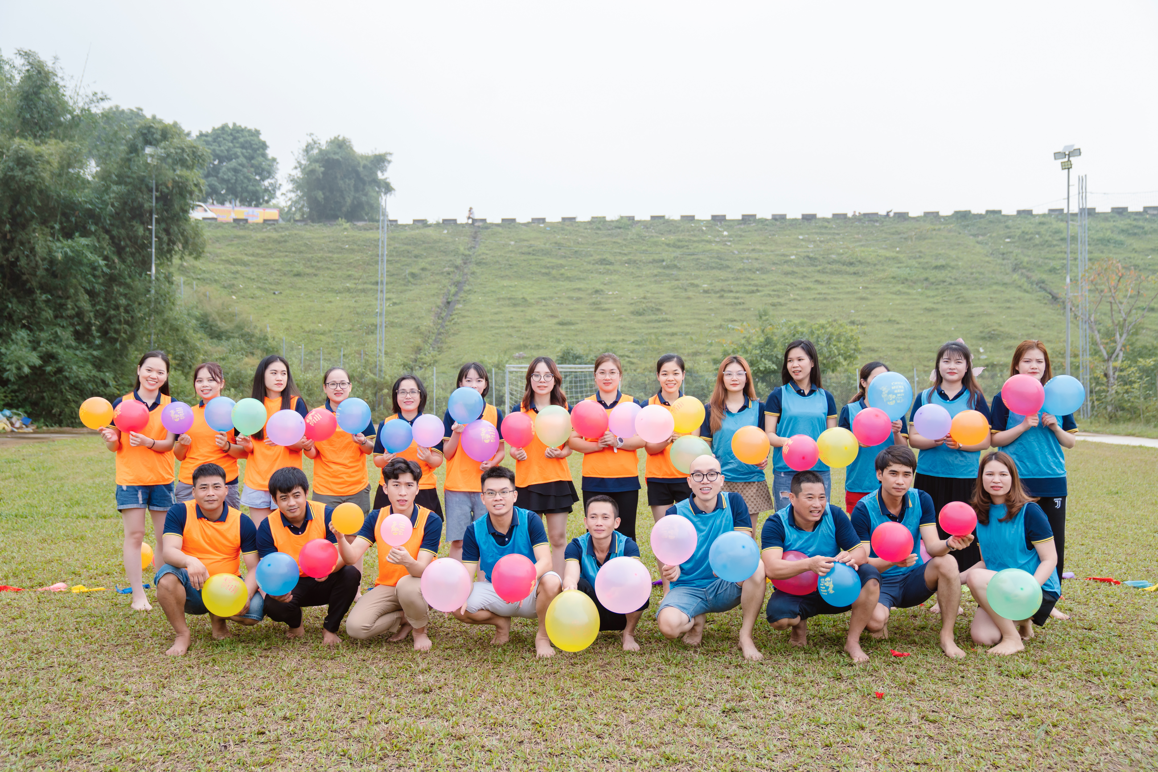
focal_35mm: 32
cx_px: 579
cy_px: 386
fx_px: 1029
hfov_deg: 58.7
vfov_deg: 41.1
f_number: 3.2
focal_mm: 32
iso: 400
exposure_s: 1/500
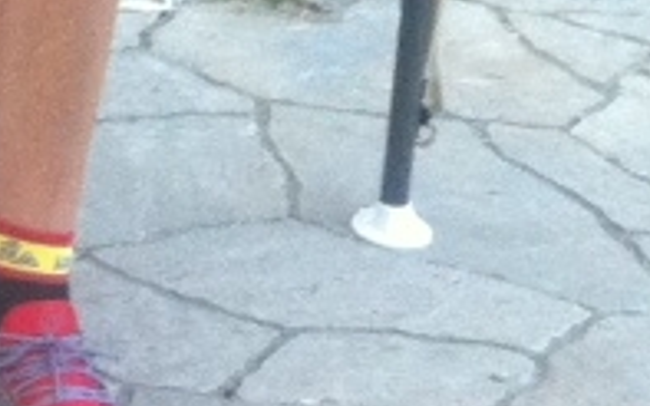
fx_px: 4321
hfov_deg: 7.7
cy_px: -762
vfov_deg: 5.1
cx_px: -1181
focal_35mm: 244
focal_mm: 3.85
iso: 125
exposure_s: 1/15
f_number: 2.8
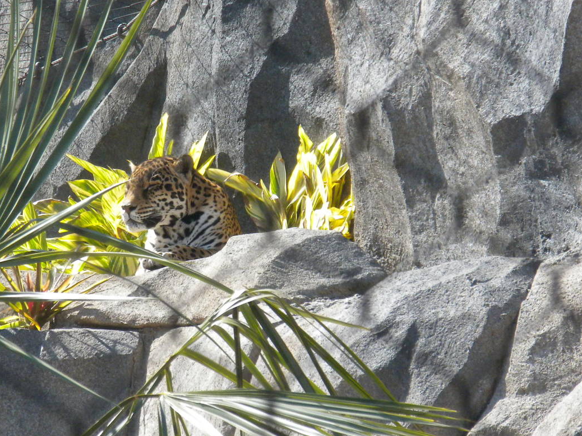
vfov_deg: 4.0
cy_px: 266
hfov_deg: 5.4
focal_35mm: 367
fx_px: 6169
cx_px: 150
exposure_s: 1/500
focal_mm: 42.1
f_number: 5.2
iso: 196
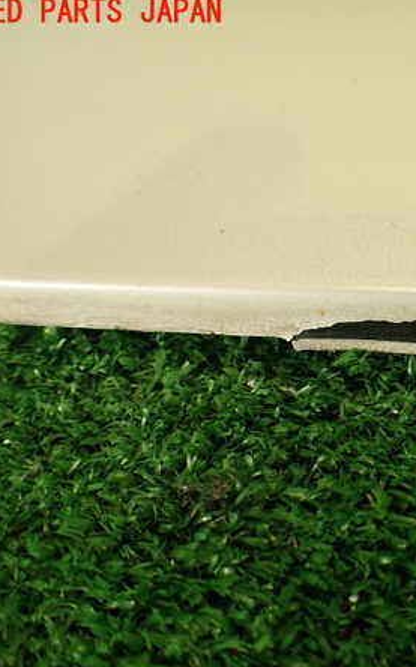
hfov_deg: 28.3
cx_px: 399
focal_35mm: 43
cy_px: 332
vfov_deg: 46.2
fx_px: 781
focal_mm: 5.4
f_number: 2.3
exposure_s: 1/60
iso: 125
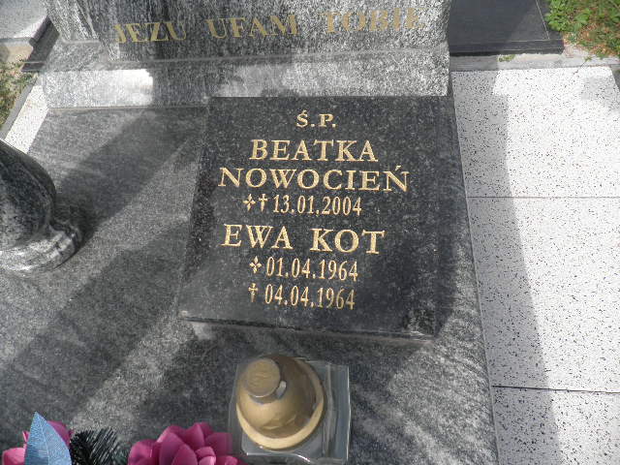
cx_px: 310
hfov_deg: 71.6
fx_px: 430
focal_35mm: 24
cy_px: 232
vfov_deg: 56.8
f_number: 8.3
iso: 64
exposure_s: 1/100
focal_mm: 4.3
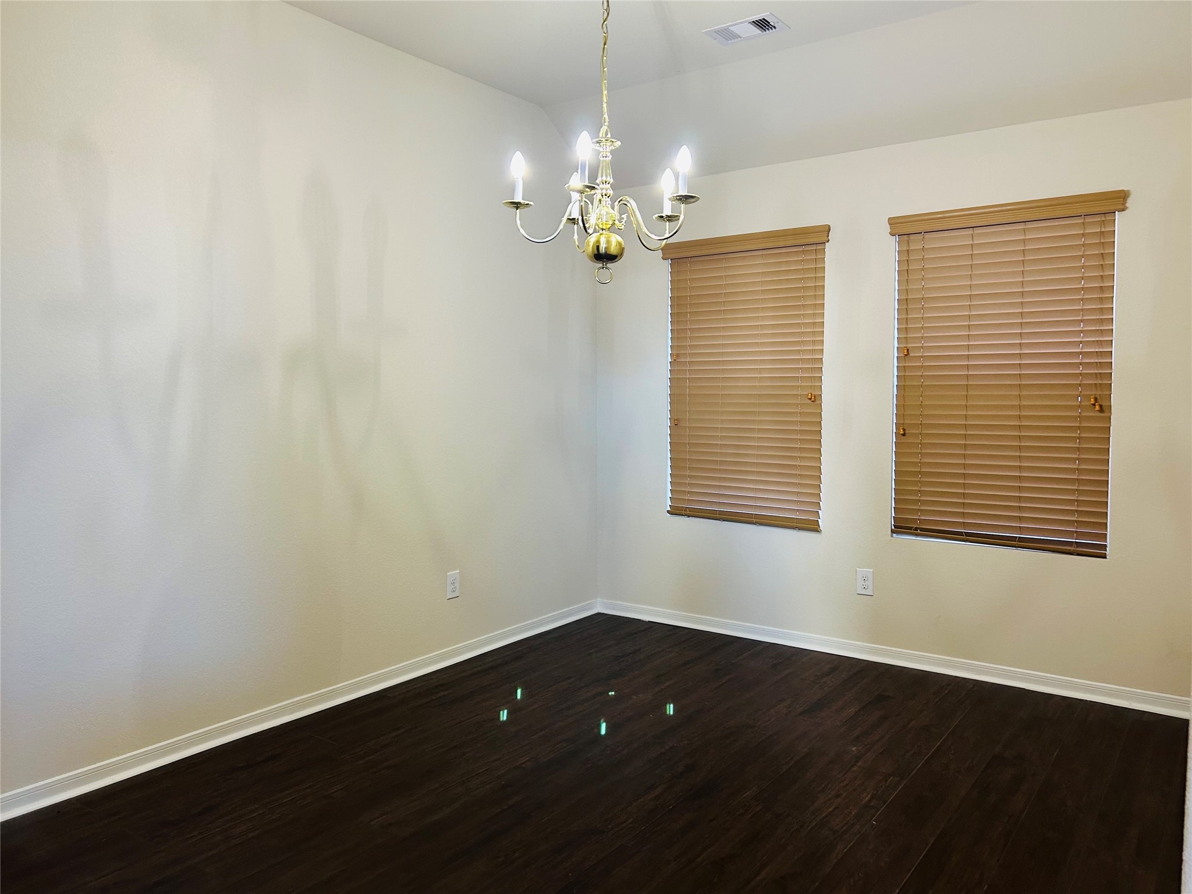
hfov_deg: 67.3
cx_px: 596
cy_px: 447
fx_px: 895
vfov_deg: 53.1
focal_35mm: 26
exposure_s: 1/60
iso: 160
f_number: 1.5
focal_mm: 5.7
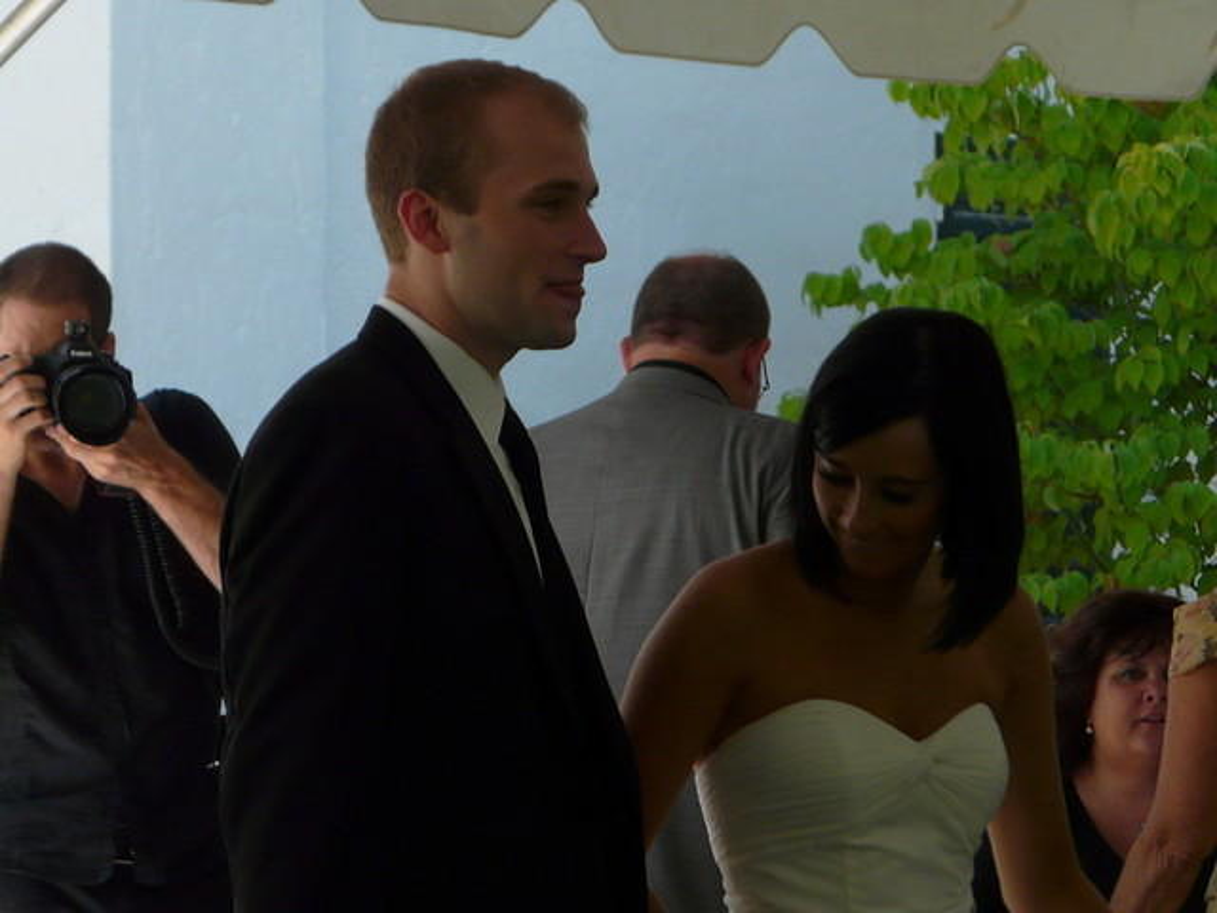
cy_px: 456
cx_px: 608
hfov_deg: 6.4
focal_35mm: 311
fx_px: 10934
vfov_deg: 4.8
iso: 125
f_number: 4
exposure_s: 1/320
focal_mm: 40
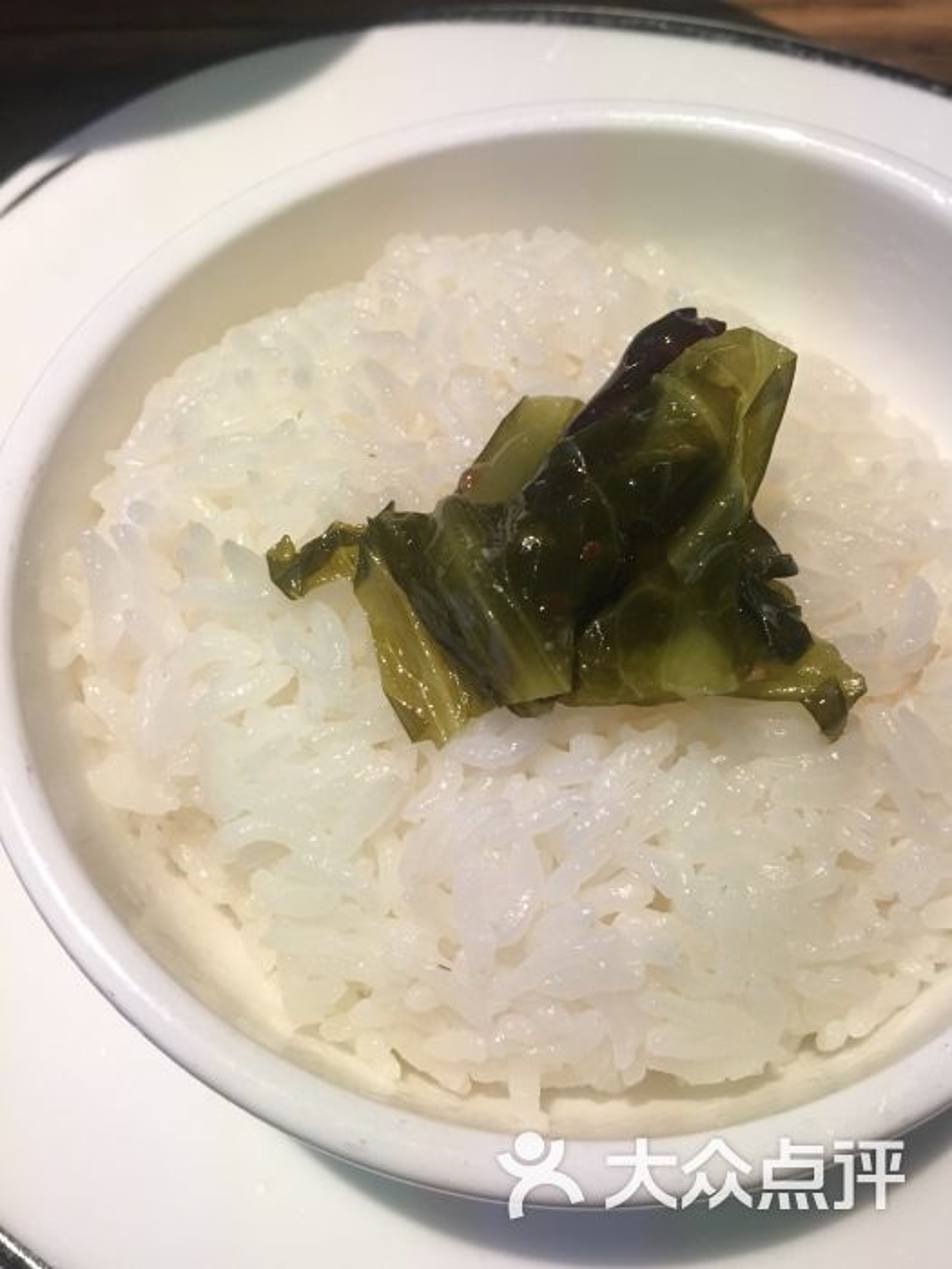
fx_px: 1063
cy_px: 634
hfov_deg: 48.2
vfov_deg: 61.7
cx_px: 476
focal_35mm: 29
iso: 160
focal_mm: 4.15
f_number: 2.2
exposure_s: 1/33
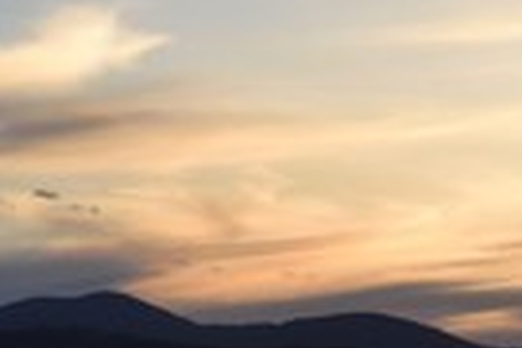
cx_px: -255
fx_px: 3146
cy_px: 66
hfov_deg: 9.2
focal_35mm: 217
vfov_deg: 6.3
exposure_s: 1/1250
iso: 800
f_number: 6.3
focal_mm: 70
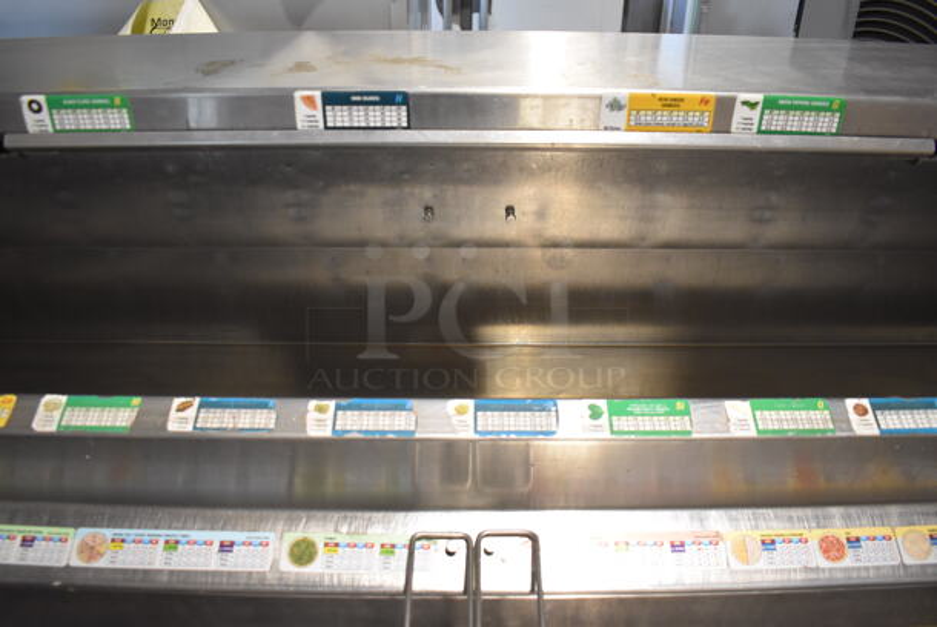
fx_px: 703
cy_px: 314
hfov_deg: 67.3
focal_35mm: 27
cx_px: 468
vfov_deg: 48.0
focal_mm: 18
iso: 2200
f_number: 3.5
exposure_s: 1/125
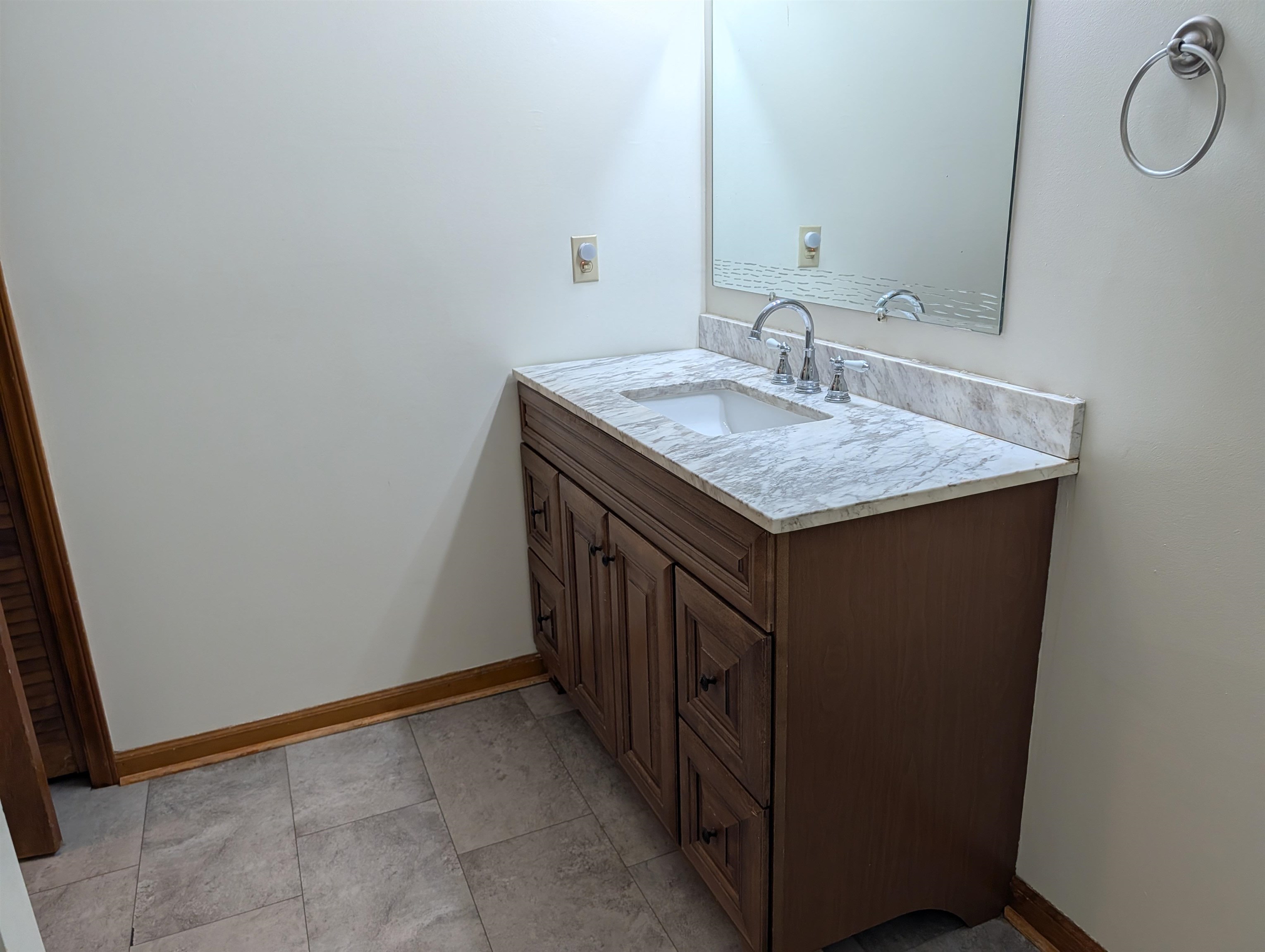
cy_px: 476
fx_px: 878
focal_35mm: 24
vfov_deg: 56.9
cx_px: 632
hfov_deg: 71.5
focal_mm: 6.9
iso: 20
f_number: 1.68
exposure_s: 1/123
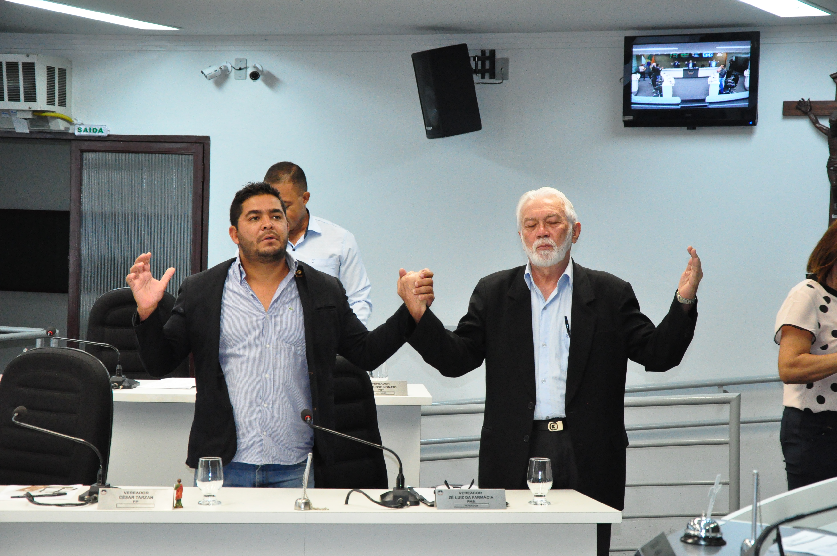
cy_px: 278
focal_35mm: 78
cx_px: 418
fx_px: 1811
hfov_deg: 26.0
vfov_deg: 17.4
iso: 3200
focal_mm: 52
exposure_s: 1/160
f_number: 5
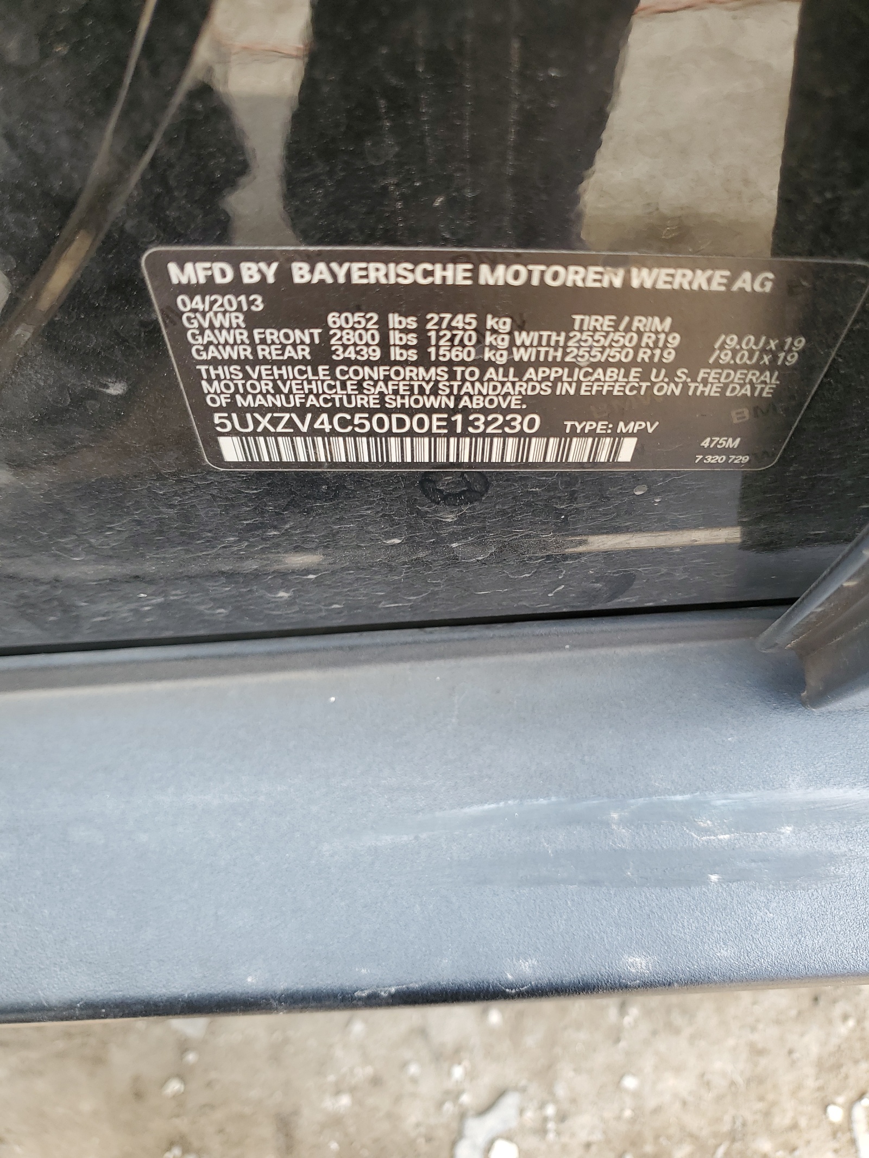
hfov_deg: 53.1
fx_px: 870
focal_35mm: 26
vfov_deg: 67.3
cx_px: 434
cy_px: 579
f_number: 1.5
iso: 50
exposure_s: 1/192
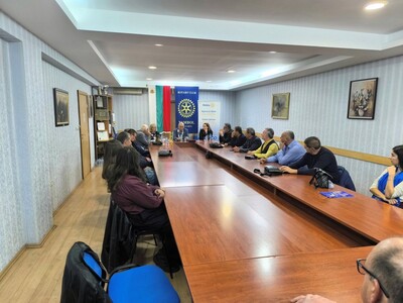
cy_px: 152
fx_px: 268
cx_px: 202
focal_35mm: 23
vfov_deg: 58.9
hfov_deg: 73.9
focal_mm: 6.14
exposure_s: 1/50
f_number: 1.65
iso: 500
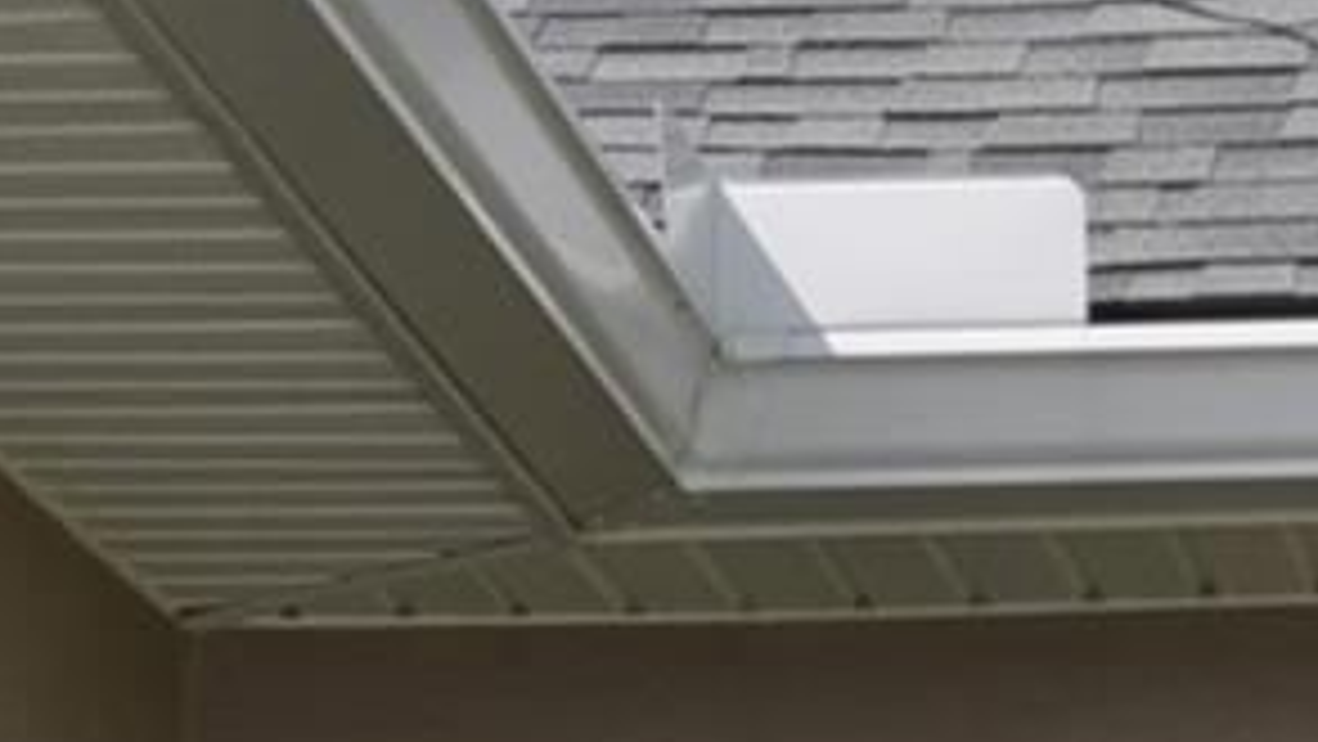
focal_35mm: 240
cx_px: 2006
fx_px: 8390
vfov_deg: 4.9
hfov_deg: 8.8
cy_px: 1974
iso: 200
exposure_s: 1/200
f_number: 11
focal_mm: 28
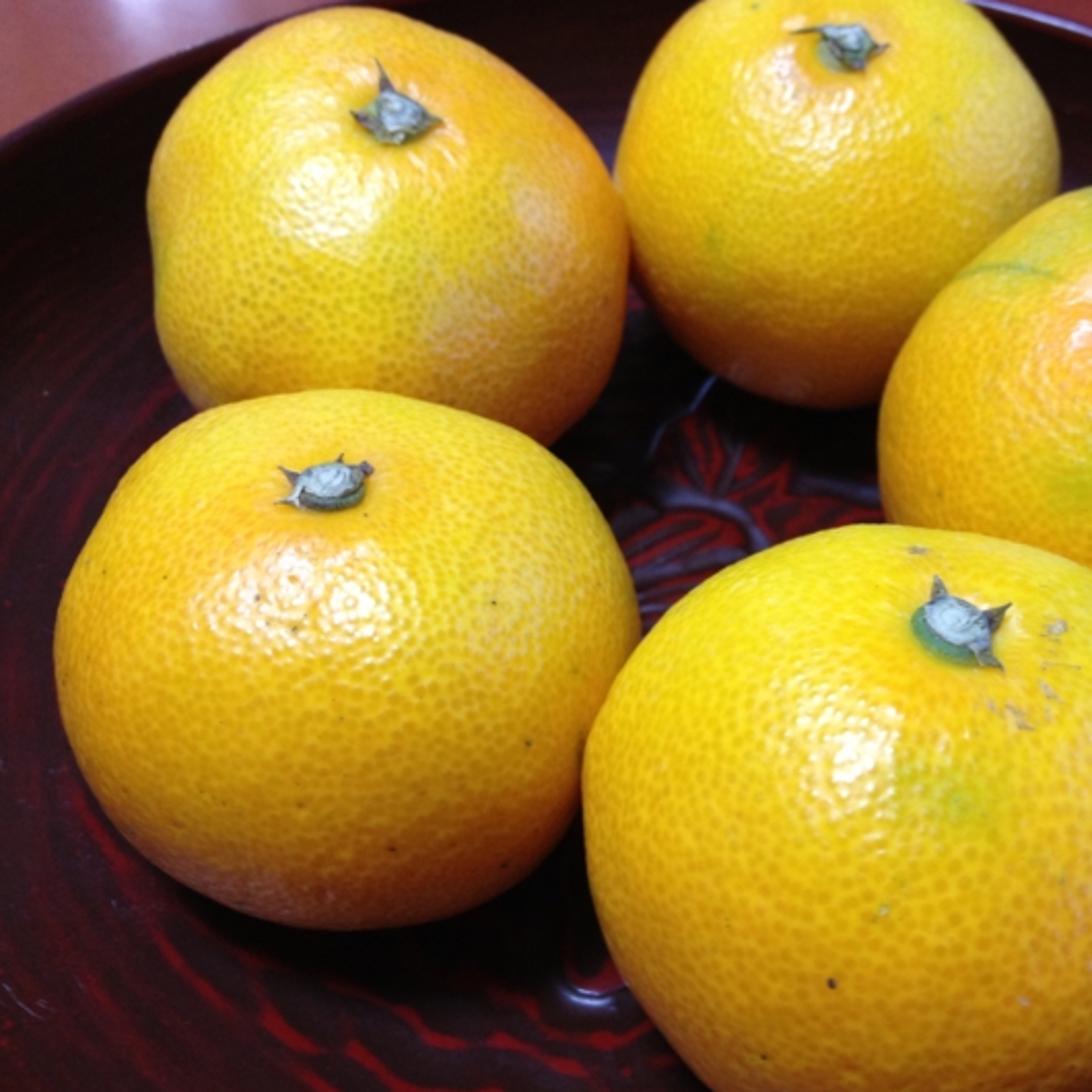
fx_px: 1499
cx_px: 717
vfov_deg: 40.0
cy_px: 550
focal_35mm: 42
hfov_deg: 39.6
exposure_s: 1/20
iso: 125
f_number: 2.4
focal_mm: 4.28
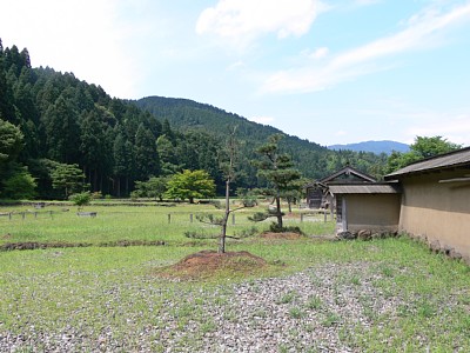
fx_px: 475
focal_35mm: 35
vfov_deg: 40.7
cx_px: 235
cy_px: 176
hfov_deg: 52.6
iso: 80
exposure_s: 1/160
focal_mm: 7.4
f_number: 5.6
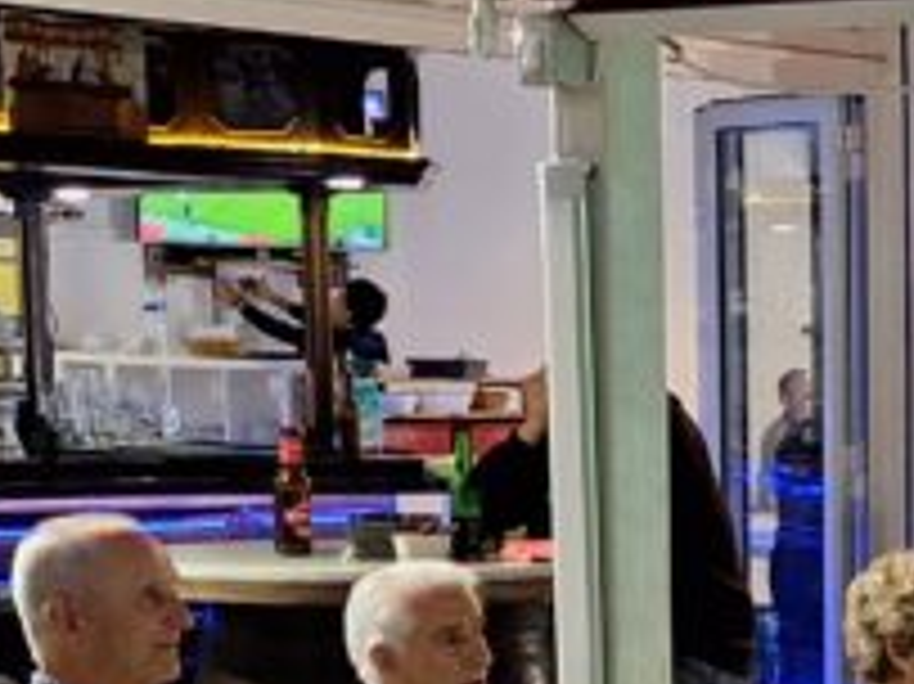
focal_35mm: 116
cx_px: 1391
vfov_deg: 12.6
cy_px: 729
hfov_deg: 15.6
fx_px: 3061
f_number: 1.8
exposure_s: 1/33
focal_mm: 5.54
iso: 250
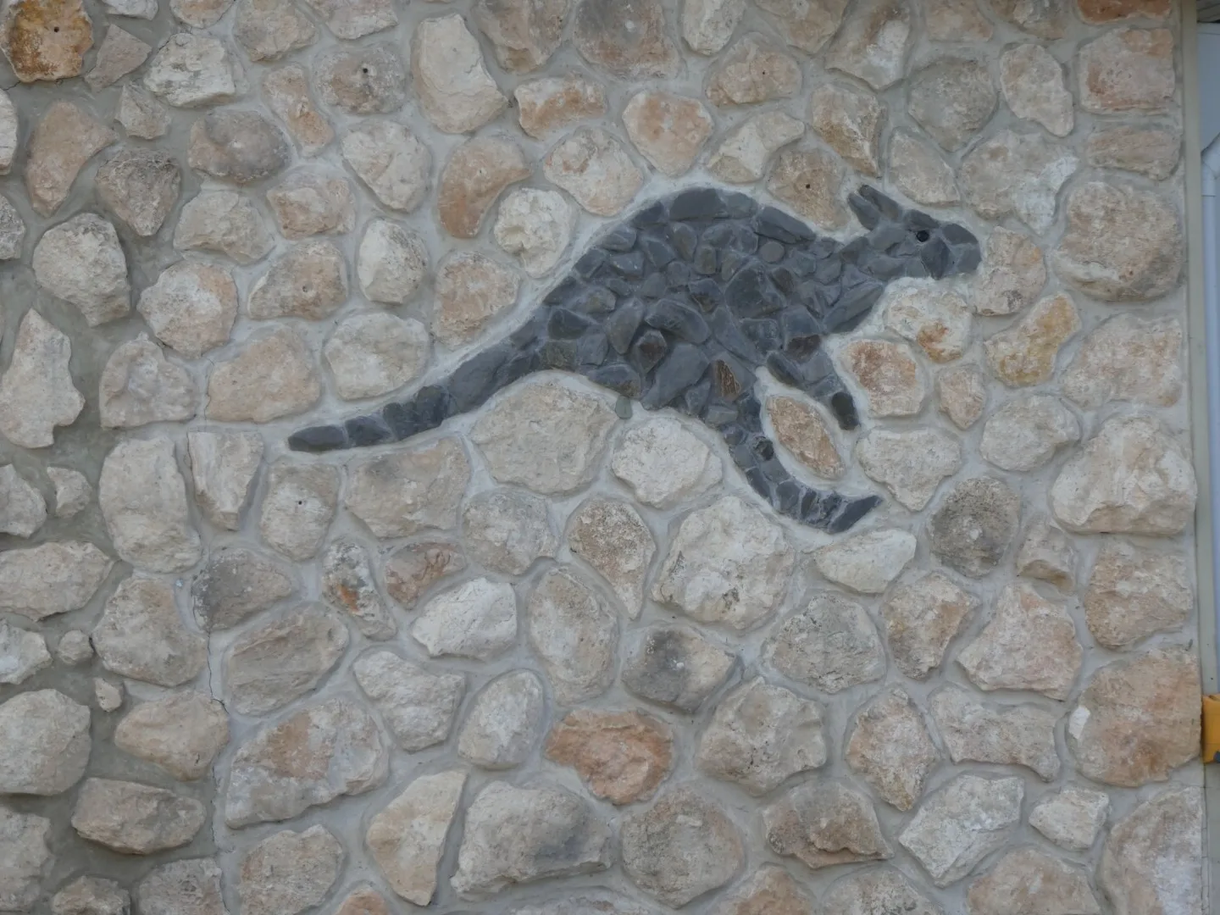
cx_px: 610
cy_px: 458
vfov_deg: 14.0
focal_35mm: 106
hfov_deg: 18.5
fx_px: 3736
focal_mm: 19
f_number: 5.1
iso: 80
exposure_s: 1/160
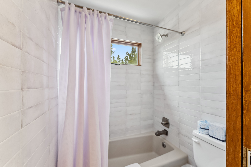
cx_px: 126
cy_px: 84
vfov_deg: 81.3
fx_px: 98
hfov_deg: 104.2
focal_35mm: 14
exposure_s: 1/60
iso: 800
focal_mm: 14
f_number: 8
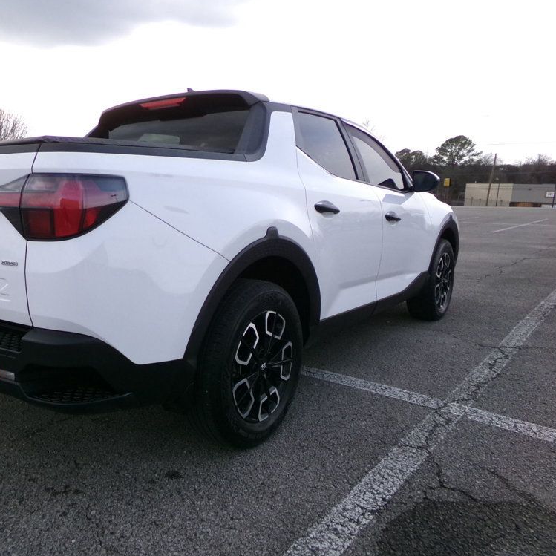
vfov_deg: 55.6
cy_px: 278
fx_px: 527
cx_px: 196
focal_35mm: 29
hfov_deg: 54.7
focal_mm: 4.3
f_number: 11.07
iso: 256
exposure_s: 1/60
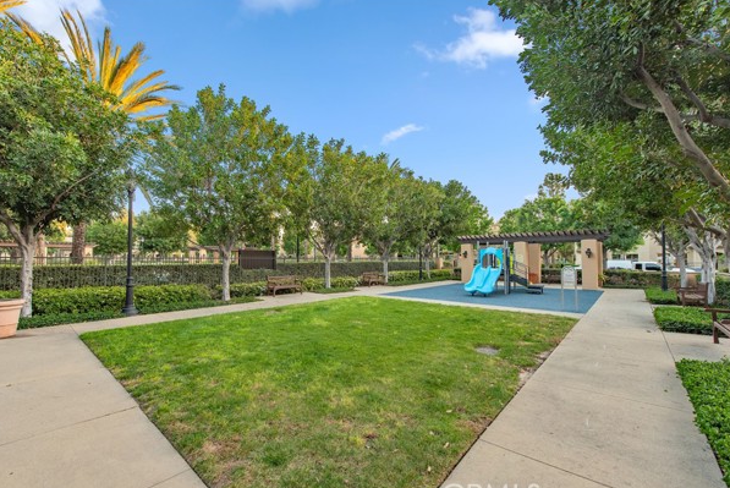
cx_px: 348
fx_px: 304
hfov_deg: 100.3
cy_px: 251
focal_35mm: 15
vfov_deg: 77.4
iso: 400
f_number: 5
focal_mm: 14
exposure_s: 1/100
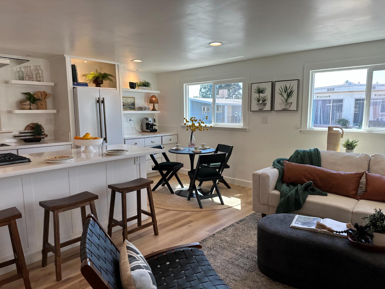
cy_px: 144
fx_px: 267
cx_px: 192
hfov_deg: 71.6
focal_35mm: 24
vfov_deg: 56.8
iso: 80
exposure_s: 1/304
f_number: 1.78
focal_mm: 6.86
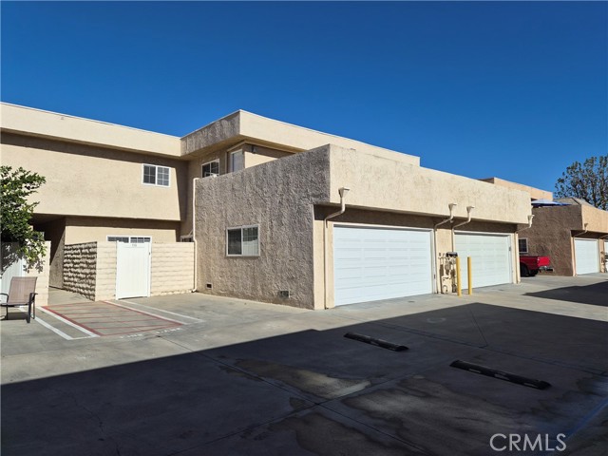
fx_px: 404
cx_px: 304
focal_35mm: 23
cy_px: 228
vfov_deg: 58.9
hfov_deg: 73.9
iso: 50
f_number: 1.8
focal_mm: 5.4
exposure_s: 1/7696
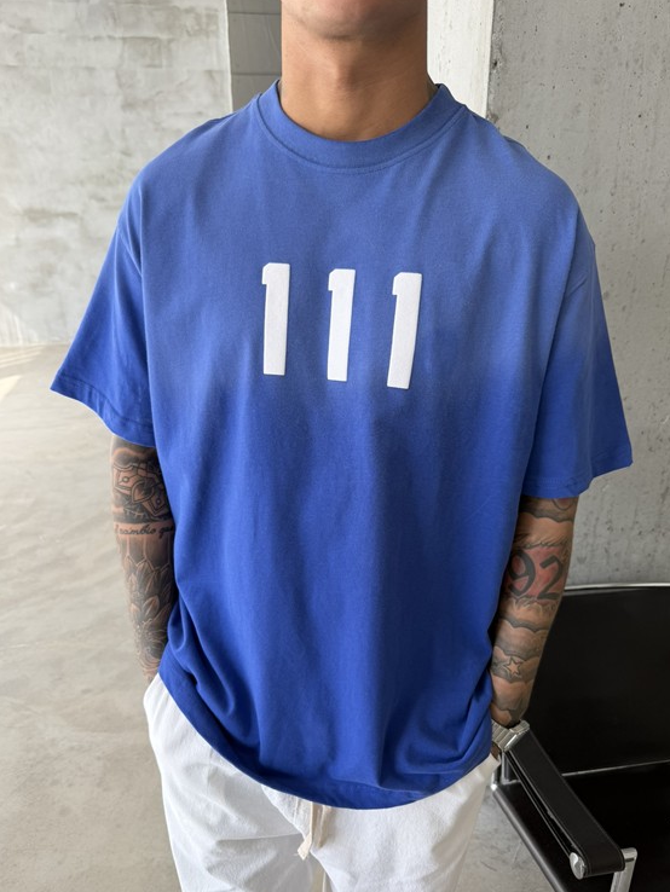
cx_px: 341
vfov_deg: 67.2
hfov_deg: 53.1
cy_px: 476
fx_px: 671
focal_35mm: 26
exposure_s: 1/206
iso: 64
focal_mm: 6.76
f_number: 1.78
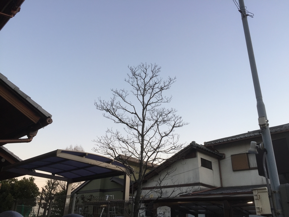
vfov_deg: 48.2
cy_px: 108
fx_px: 242
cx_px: 144
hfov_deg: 61.7
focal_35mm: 29
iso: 32
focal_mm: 4.15
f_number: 2.2
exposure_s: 1/40
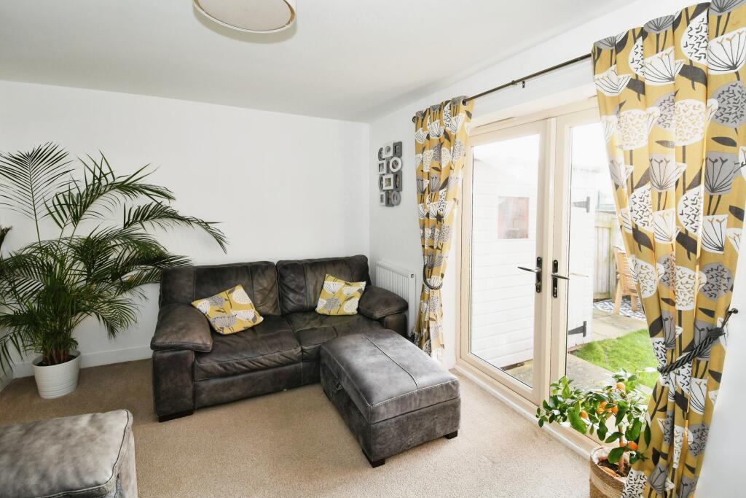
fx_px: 311
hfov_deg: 100.4
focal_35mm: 15
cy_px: 249
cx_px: 373
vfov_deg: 77.3
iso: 800
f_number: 7.1
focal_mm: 10
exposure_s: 1/60
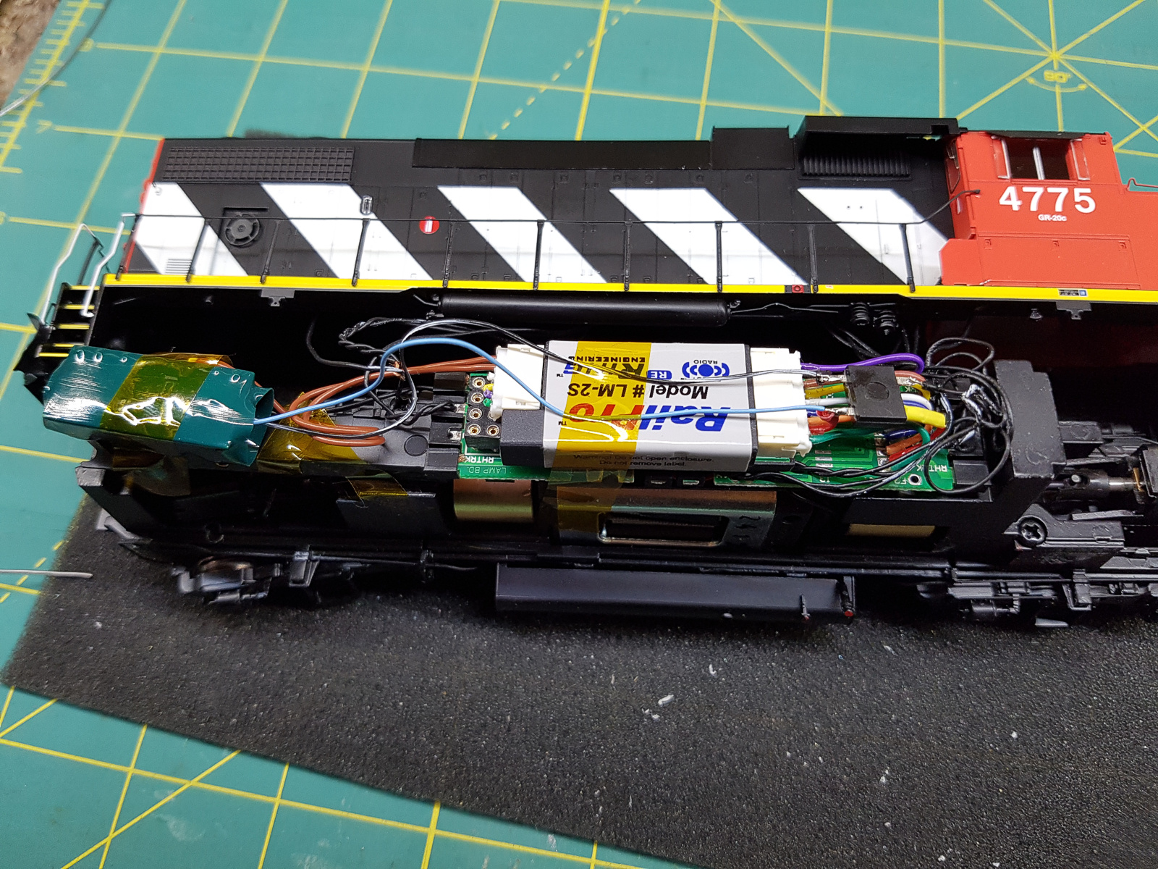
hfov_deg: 67.3
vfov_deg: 53.1
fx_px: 870
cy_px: 434
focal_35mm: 26
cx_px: 579
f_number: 1.7
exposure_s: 1/60
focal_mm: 4.2
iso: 125
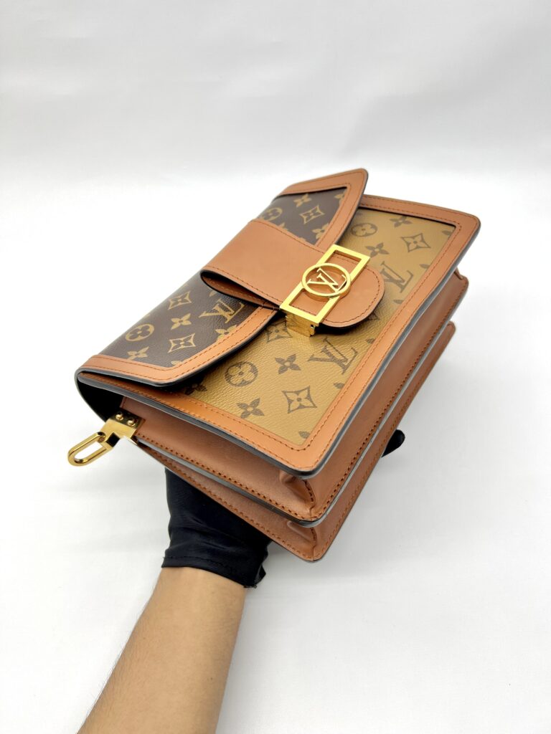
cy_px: 367
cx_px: 276
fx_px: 552
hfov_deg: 53.1
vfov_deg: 67.3
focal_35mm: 26
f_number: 1.5
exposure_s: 1/116
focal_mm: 5.7
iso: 32
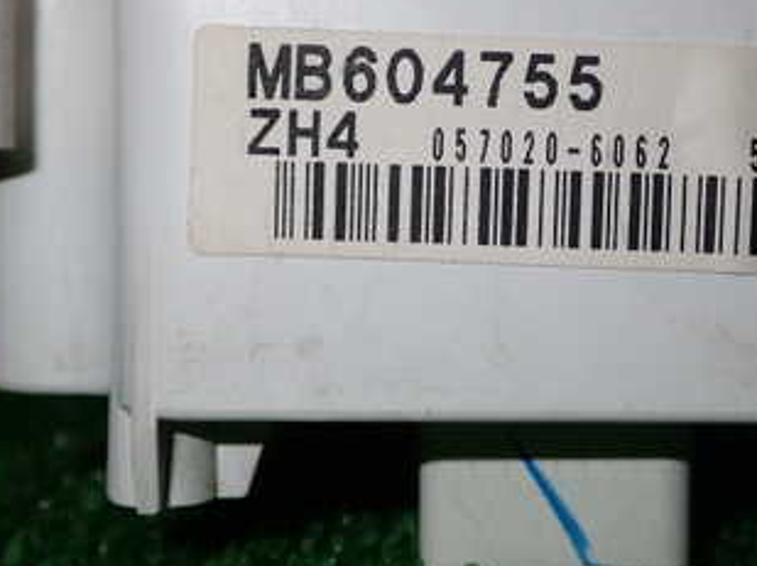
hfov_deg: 27.6
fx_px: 1529
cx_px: 510
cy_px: 149
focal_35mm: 70
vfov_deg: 20.8
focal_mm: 6.37
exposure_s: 1/40
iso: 200
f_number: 7.1
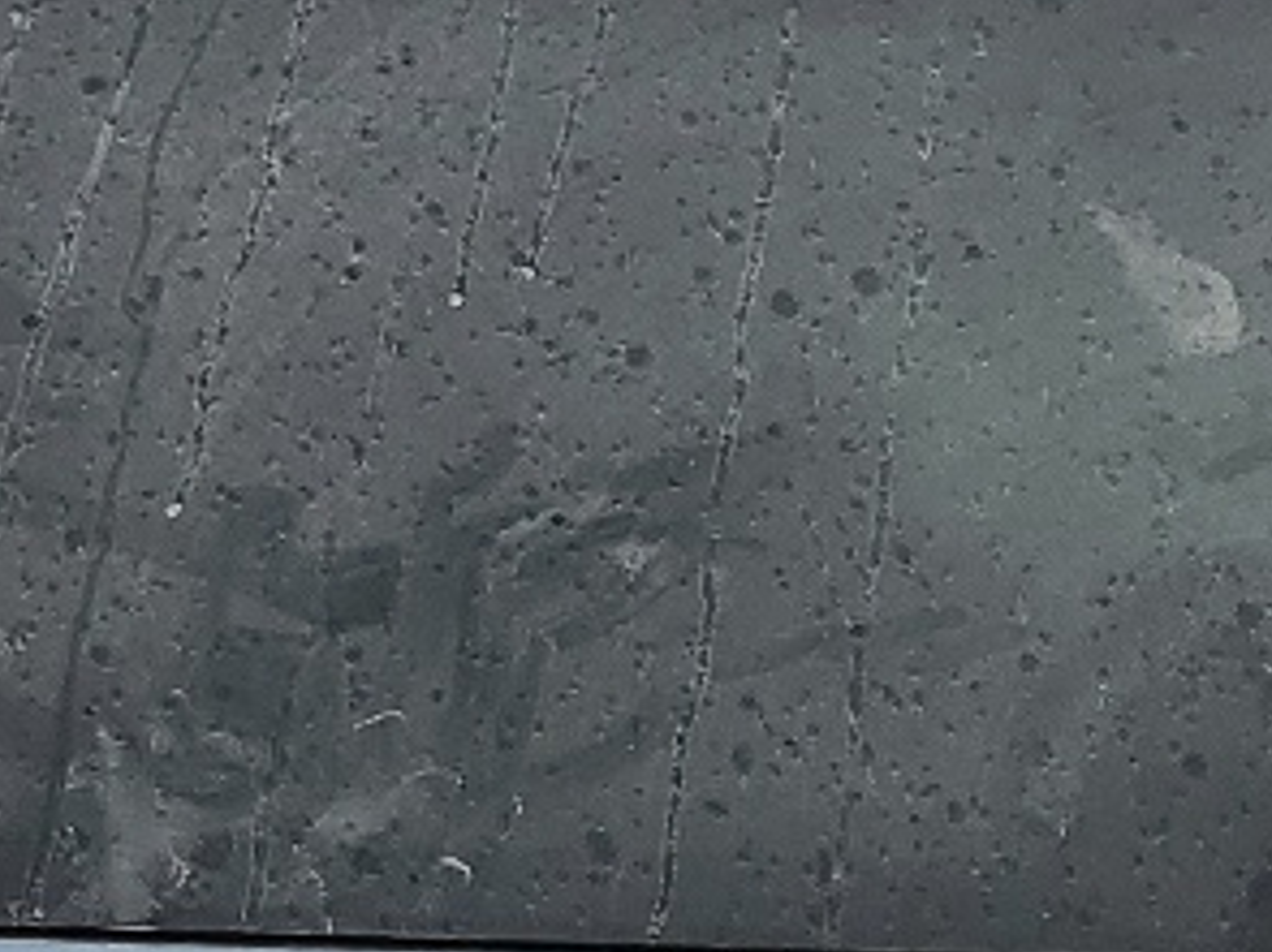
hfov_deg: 13.7
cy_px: 1478
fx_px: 5179
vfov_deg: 10.1
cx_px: 1436
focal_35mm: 141
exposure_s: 1/5000
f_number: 1.5
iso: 50
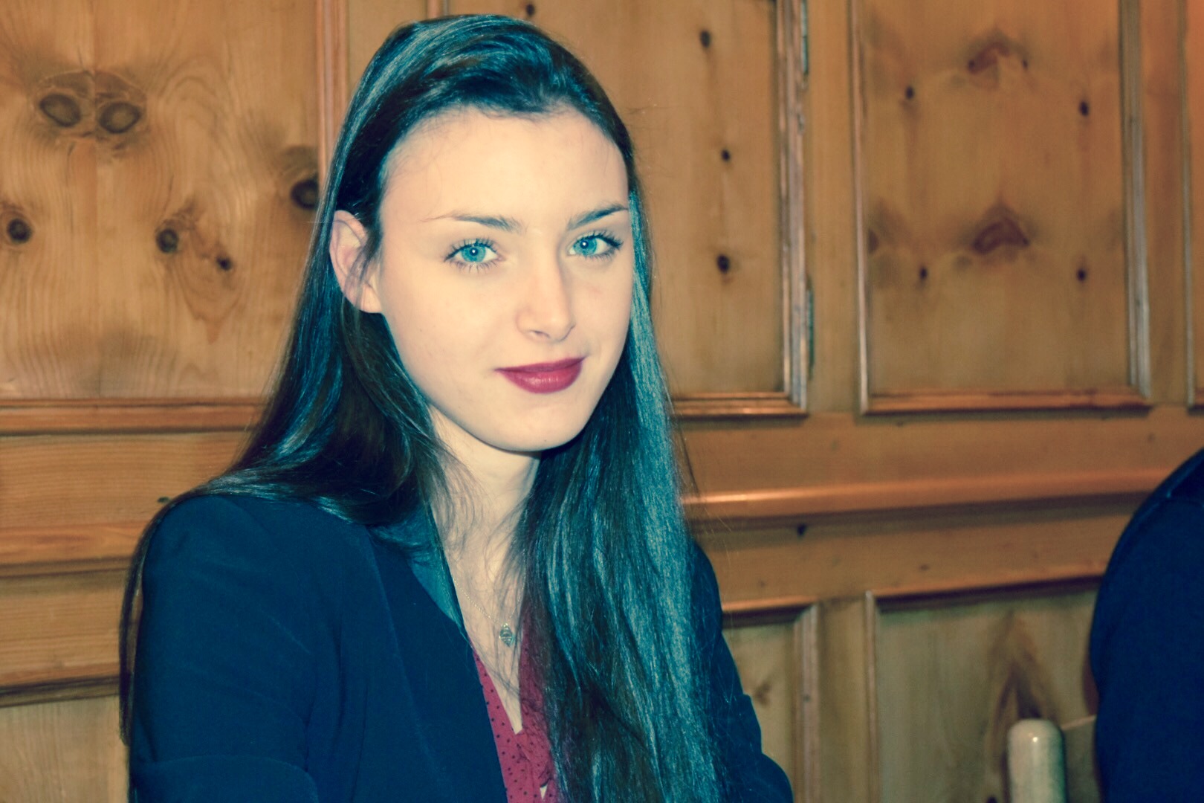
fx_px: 2107
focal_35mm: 63
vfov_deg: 21.6
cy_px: 402
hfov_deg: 31.9
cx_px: 602
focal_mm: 42
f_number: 5
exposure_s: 1/60
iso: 3200
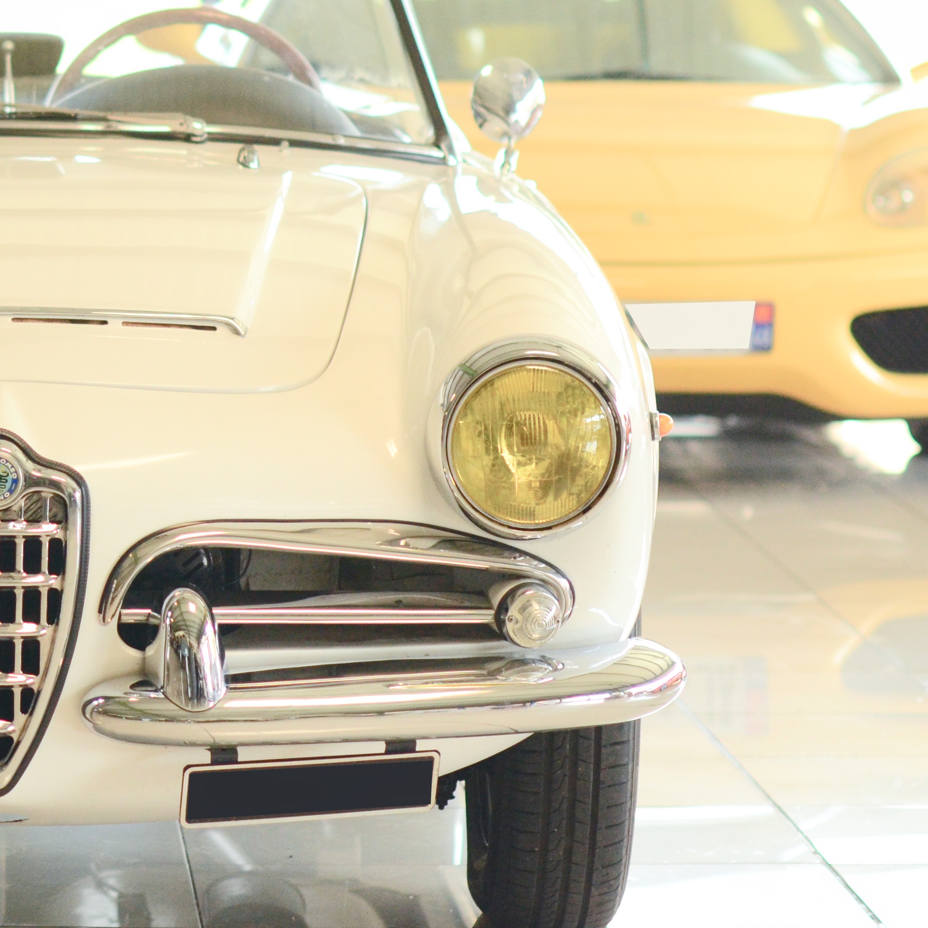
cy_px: 375
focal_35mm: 152
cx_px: 1
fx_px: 4610
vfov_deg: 11.5
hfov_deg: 11.4
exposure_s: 1/500
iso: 1000
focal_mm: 50
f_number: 2.5
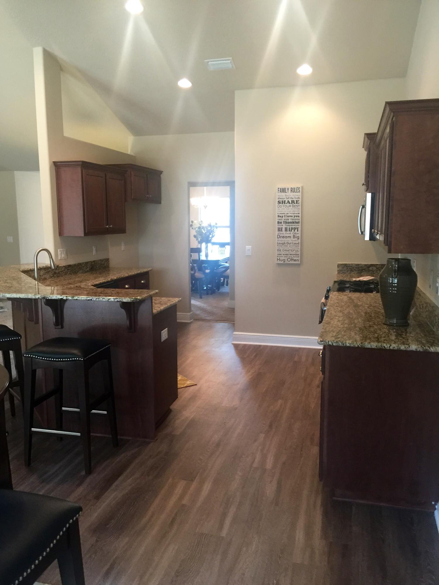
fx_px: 490
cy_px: 292
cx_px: 220
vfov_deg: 61.7
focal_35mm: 29
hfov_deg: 48.2
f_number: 2.2
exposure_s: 1/15
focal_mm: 4.15
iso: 100
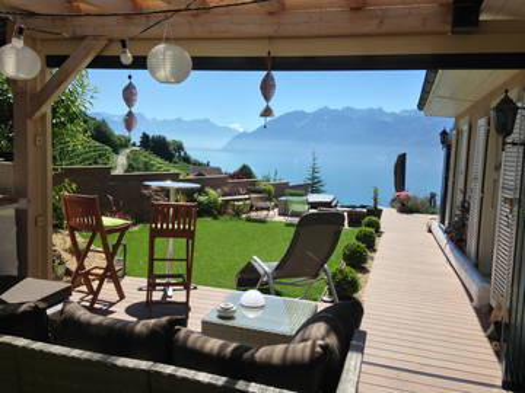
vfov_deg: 42.9
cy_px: 196
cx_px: 262
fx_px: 500
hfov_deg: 55.4
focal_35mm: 33
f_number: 2.4
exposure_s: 1/1506
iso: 50
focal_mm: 4.13
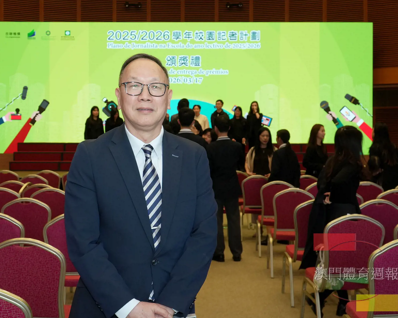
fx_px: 502
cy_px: 159
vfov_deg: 35.2
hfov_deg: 43.2
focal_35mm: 43
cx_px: 168
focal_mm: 25
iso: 1250
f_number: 5
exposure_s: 1/160
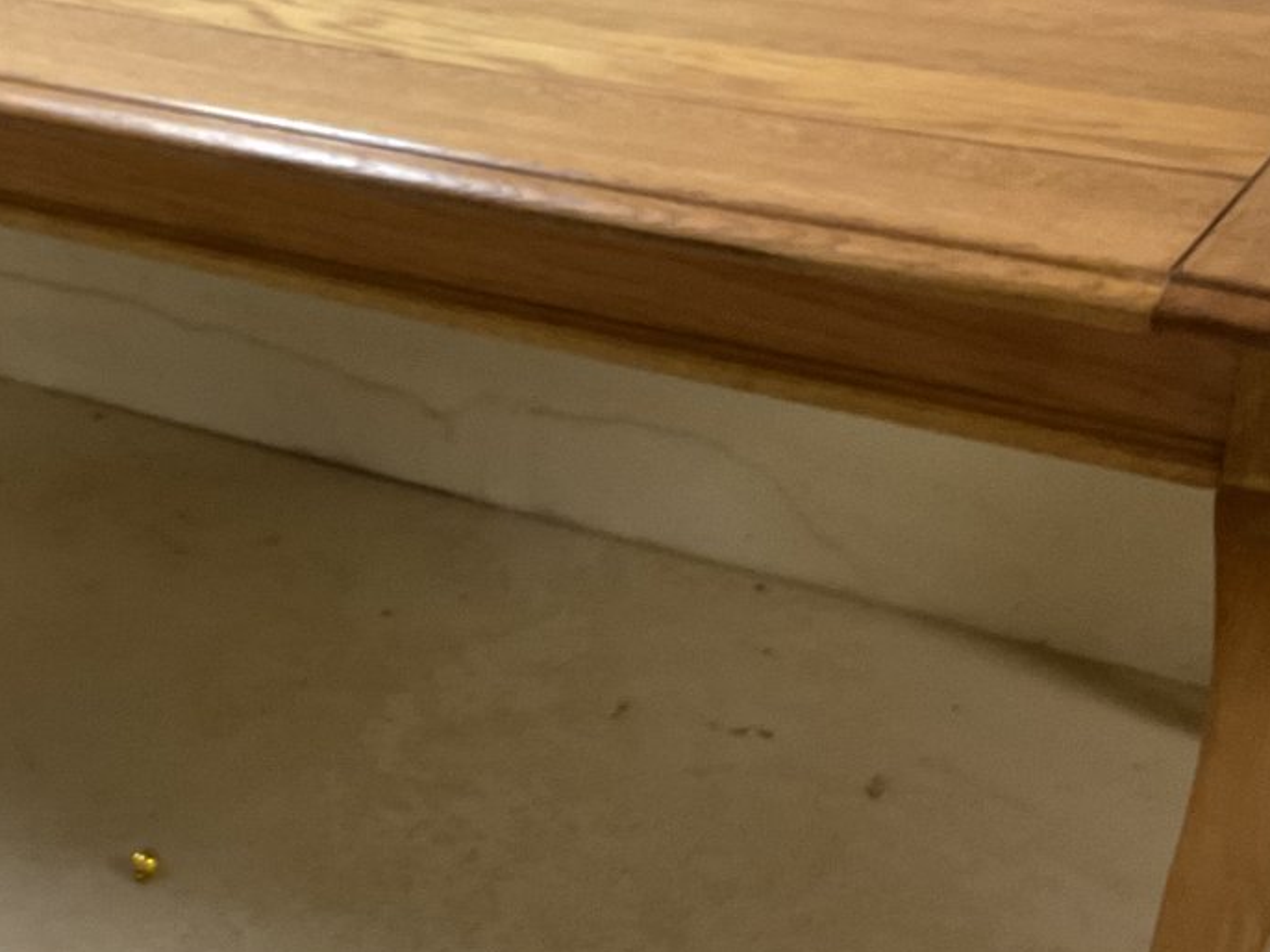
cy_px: 575
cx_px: 316
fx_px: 2347
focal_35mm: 64
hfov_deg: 29.8
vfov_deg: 22.9
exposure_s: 1/60
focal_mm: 3
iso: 160
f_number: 1.8
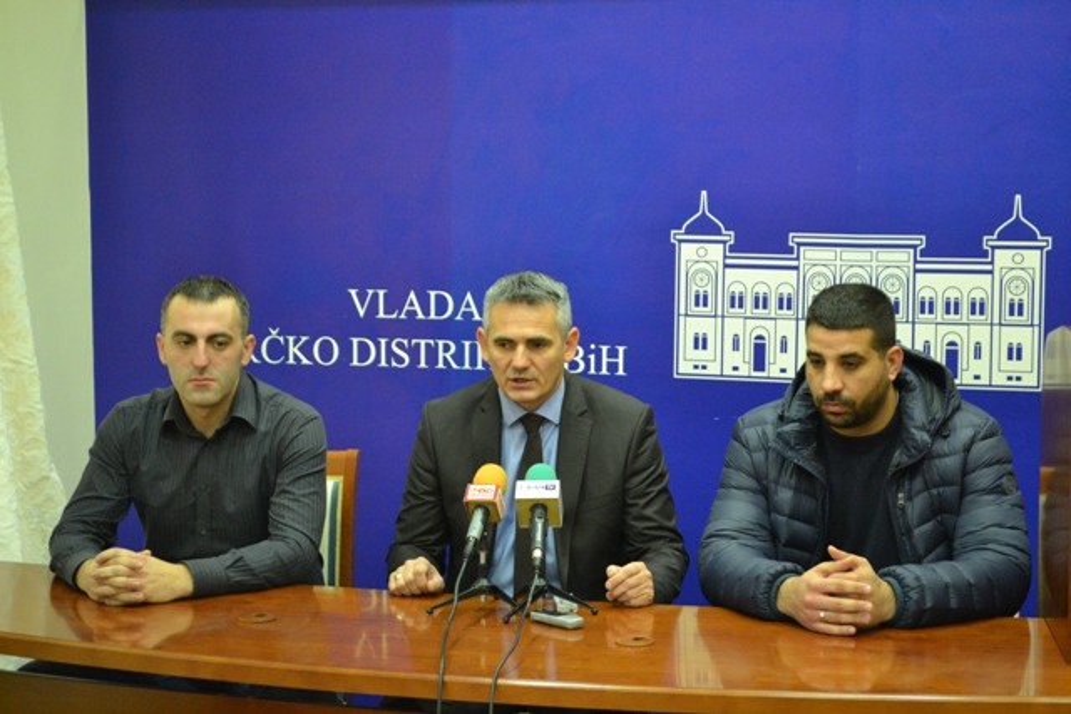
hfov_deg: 28.1
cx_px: 536
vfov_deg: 18.9
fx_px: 2142
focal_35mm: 72
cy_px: 357
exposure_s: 1/60
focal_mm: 48
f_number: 6.3
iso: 3200
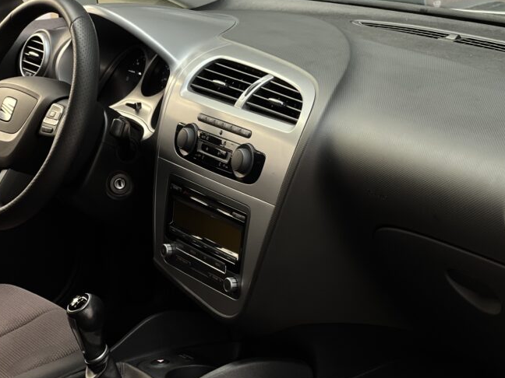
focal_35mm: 95
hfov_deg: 20.7
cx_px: 251
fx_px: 1386
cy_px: 167
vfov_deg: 15.6
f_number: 2.8
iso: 200
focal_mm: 9
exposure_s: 1/40
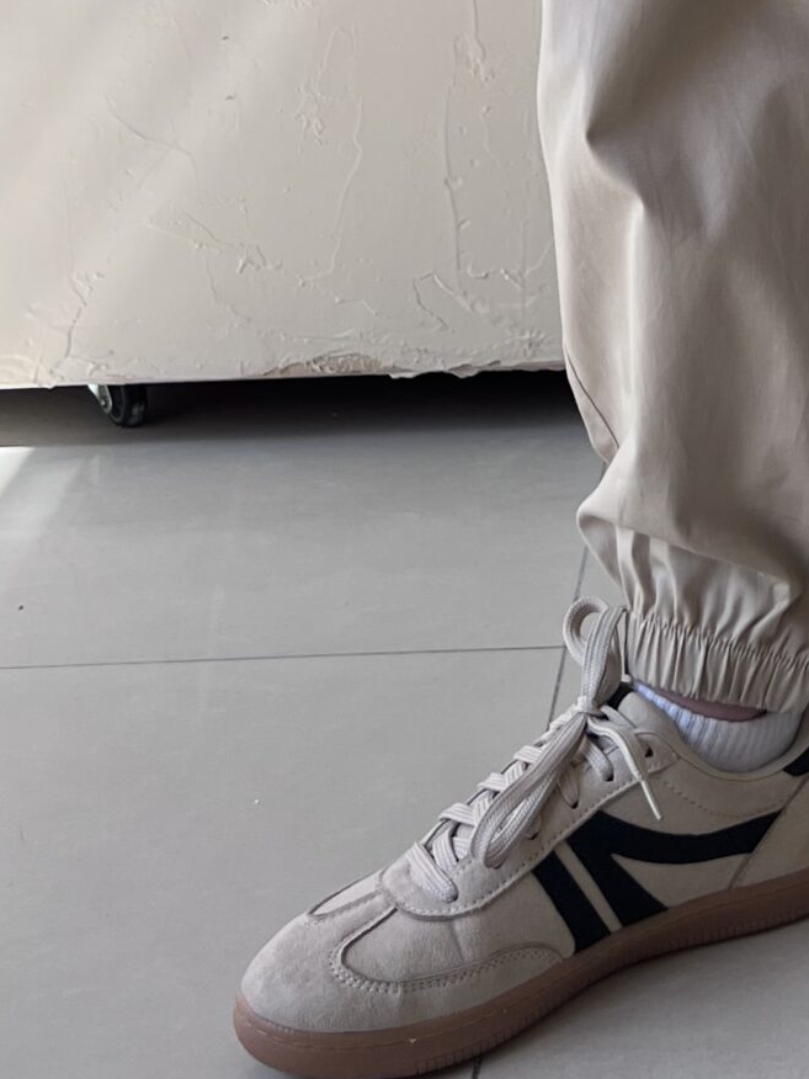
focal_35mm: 76
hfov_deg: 18.5
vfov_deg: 22.9
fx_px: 2368
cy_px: -313
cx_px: 925
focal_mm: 5.7
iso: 40
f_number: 1.5
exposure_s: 1/271
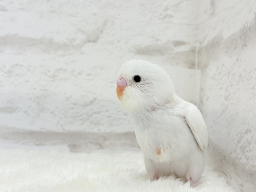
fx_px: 385
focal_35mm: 52
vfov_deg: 28.0
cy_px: 96
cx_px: 128
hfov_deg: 36.8
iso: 32
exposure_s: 1/50
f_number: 1.6
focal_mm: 5.96
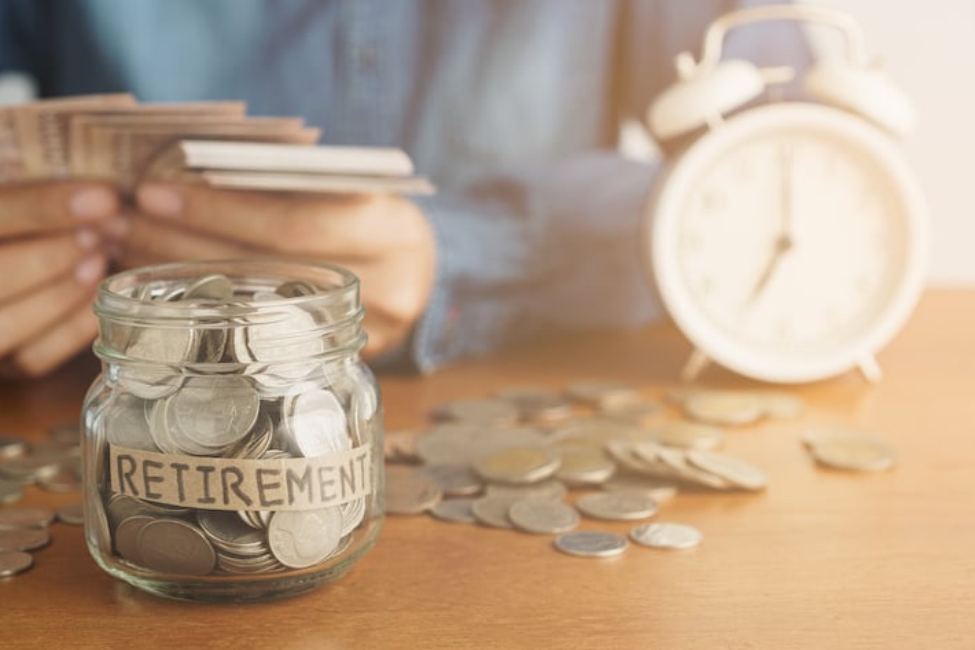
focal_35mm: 62
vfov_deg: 21.9
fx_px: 1679
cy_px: 333
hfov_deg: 32.4
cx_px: 442
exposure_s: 1/10
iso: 200
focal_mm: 55
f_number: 5
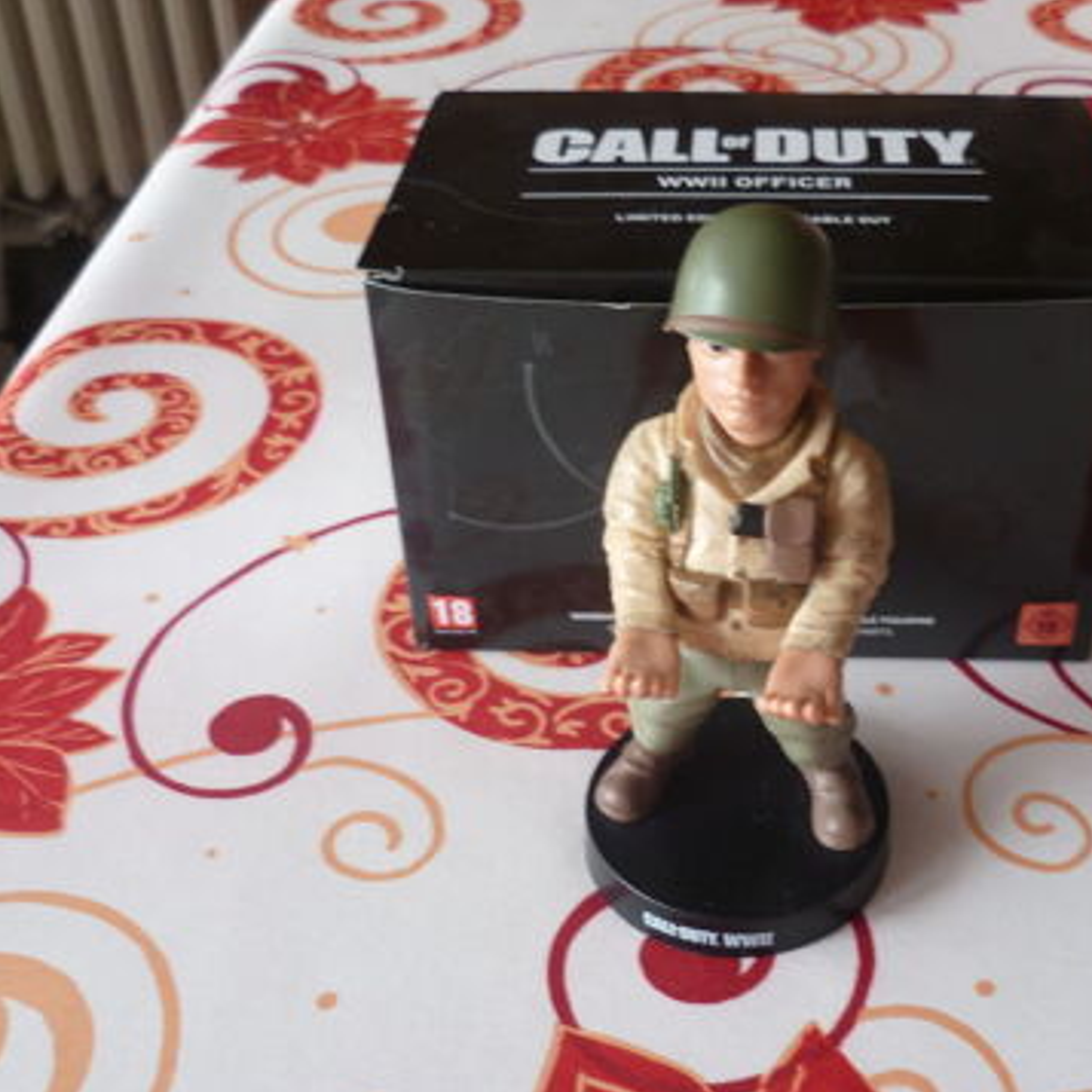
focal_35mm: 44
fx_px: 1570
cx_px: 728
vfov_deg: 38.3
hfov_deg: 37.9
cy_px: 548
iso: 80
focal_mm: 6.6
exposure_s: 1/40
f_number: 3.1
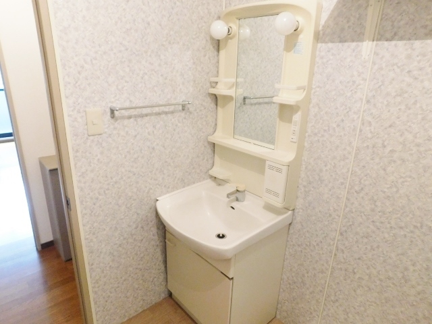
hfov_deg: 73.9
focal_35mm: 23
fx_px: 287
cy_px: 162
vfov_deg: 58.9
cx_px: 216
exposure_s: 1/25
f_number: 3
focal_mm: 4
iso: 400
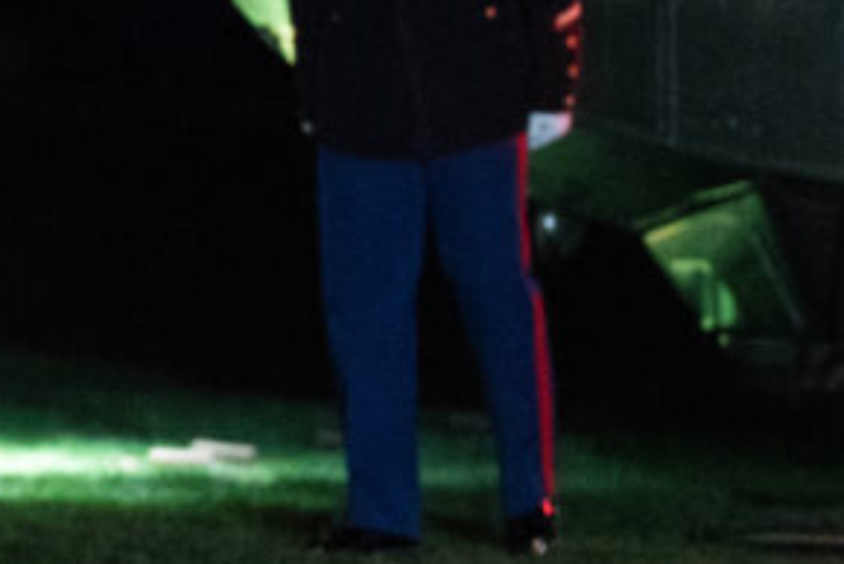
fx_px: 11282
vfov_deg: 2.9
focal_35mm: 481
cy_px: 67
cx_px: -76
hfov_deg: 4.3
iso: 10000
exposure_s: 1/200
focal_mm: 200
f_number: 3.2
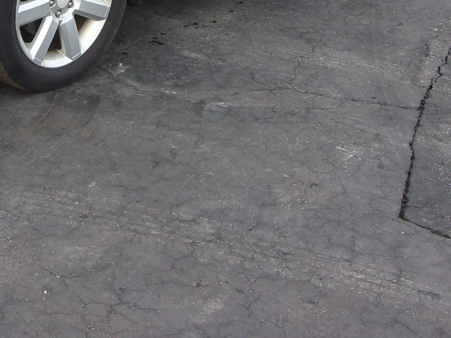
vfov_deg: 18.1
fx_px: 1016
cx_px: 65
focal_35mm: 78
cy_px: -44
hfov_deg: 24.5
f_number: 3.9
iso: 80
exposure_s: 1/38
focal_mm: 5.1
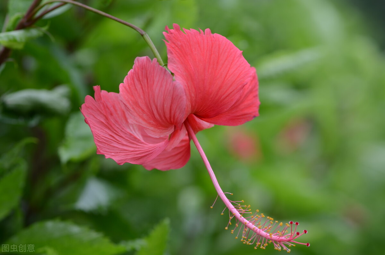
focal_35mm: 158
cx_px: 192
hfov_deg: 13.1
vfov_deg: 8.7
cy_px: 128
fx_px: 1681
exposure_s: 1/60
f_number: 5.6
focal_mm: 105
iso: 100
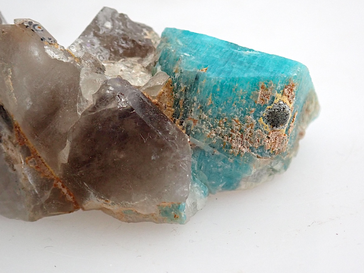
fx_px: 1126
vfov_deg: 13.8
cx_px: 190
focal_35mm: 107
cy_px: 131
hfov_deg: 18.4
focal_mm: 18
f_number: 4.9
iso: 800
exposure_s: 1/50
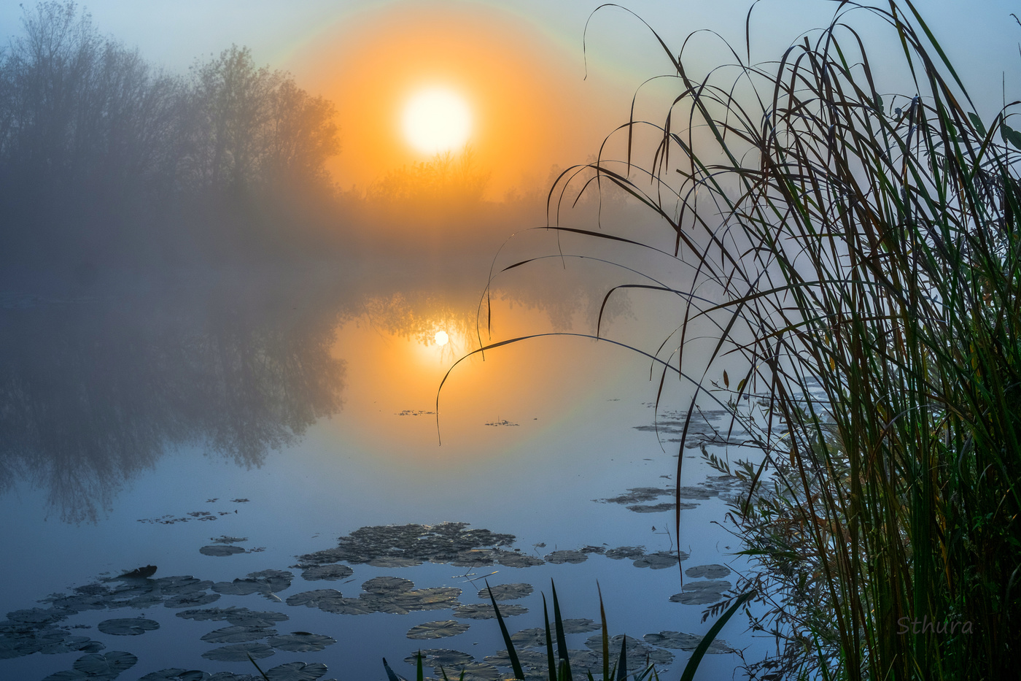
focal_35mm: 47
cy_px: 340
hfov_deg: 41.9
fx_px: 1333
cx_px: 510
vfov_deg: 28.6
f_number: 8
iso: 200
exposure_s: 1/1000
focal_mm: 31.5
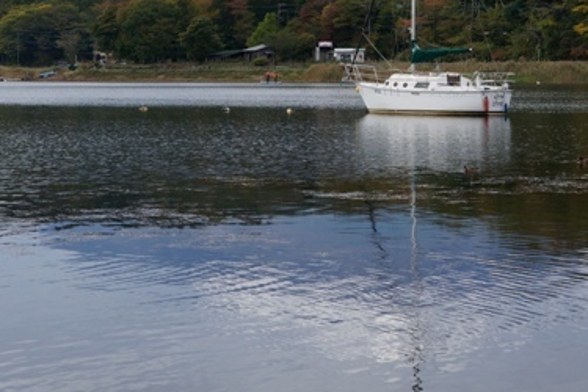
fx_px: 1568
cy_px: 40
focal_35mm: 96
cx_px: 397
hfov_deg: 21.2
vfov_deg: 14.1
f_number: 8
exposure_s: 1/640
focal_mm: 30
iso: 200
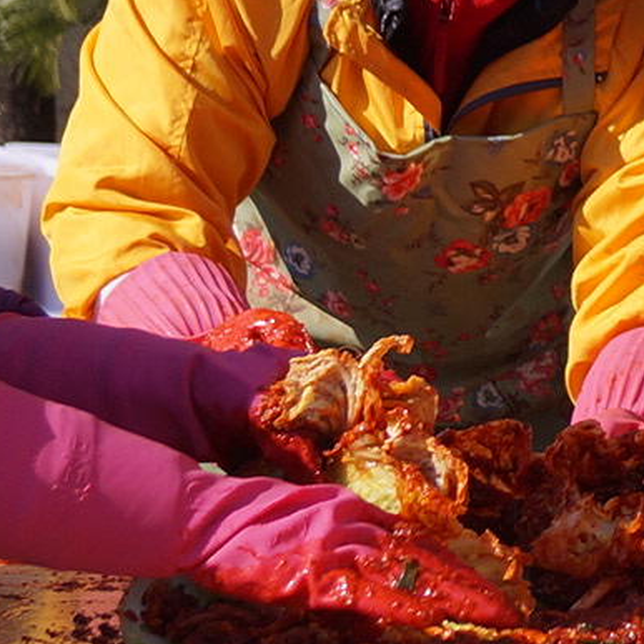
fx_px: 4062
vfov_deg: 8.9
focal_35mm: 193
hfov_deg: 8.7
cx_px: 1113
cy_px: -171
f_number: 4.5
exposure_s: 1/1250
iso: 100
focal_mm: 24
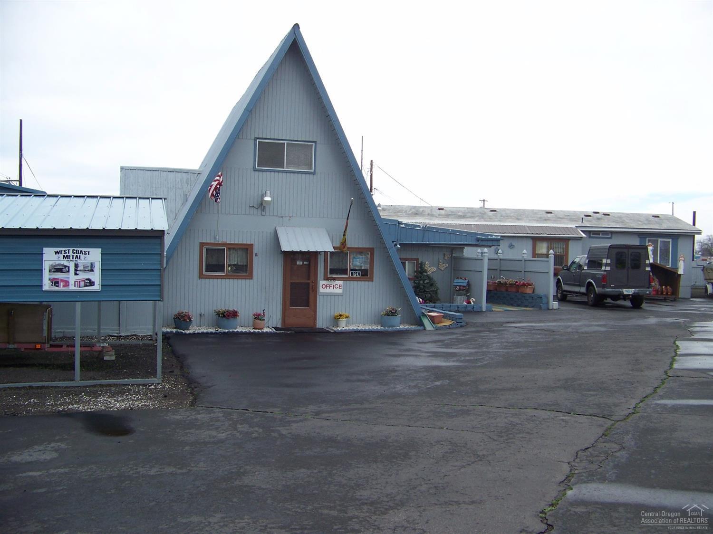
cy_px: 267
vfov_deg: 39.6
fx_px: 741
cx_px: 356
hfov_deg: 51.4
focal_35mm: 36
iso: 64
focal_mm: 5.85
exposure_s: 1/640
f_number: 2.8
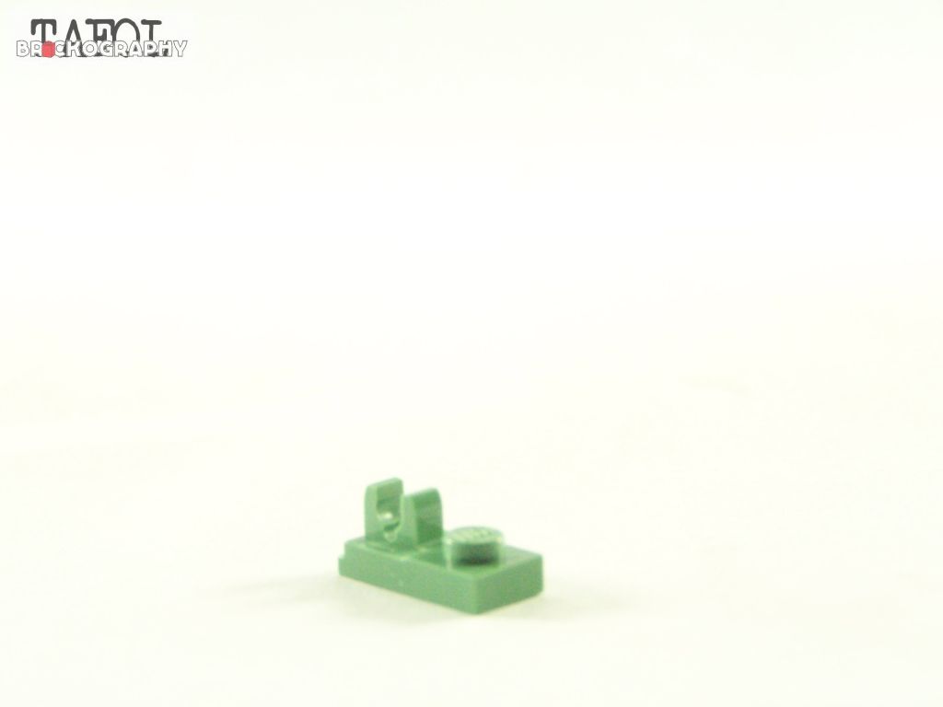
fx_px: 2043
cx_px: 472
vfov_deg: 19.6
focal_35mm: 75
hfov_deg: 26.0
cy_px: 354
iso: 400
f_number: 3.2
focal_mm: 12.4
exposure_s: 1/60
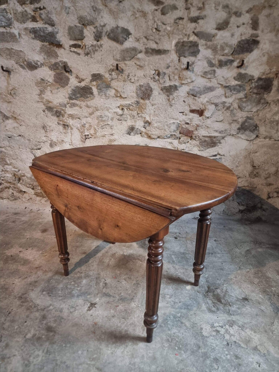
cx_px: 140
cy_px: 186
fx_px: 258
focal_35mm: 24
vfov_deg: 71.6
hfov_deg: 56.8
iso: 640
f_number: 1.8
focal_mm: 6.7
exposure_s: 1/25
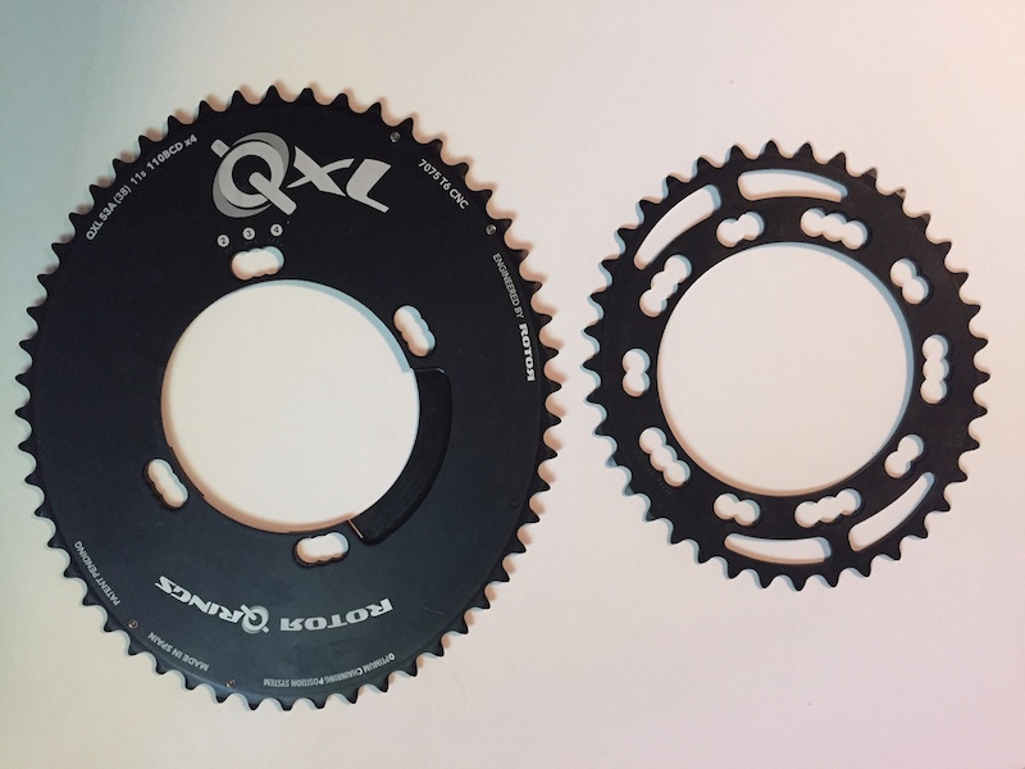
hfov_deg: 61.7
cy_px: 384
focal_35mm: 29
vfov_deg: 48.2
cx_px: 512
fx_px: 859
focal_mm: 4.15
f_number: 2.2
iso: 250
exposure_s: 1/20
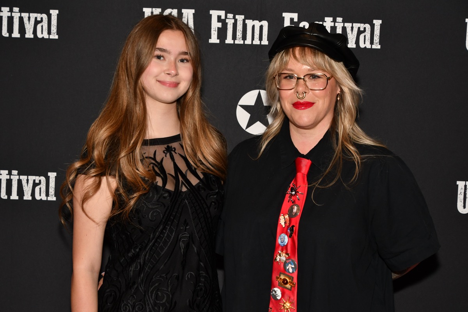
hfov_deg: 21.9
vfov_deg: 14.7
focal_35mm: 93
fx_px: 1209
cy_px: 156
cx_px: 234
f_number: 9.5
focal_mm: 62
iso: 800
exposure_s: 1/180
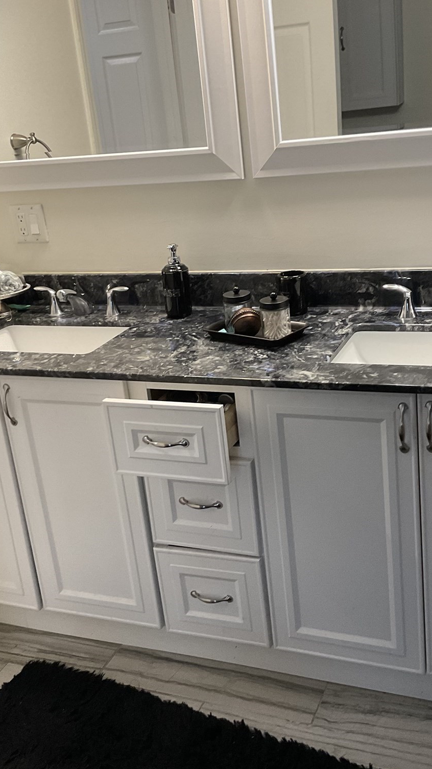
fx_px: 876
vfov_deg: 47.4
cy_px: 383
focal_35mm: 43
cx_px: 215
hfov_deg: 27.7
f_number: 1.8
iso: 100
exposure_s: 1/60
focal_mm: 3
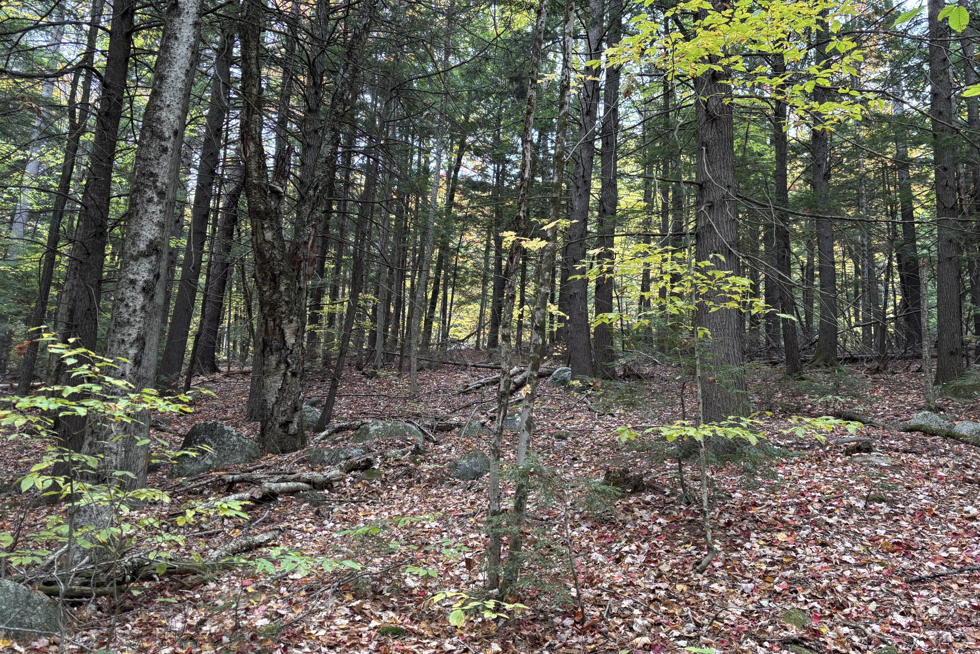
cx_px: 461
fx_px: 817
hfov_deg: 61.9
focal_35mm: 30
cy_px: 308
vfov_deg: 43.6
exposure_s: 1/111
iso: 125
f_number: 1.6
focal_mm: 5.96
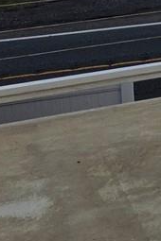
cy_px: -168
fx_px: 1006
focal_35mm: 150
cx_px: 653
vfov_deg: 12.7
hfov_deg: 6.9
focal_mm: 6.3
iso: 40
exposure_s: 1/359
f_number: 1.7
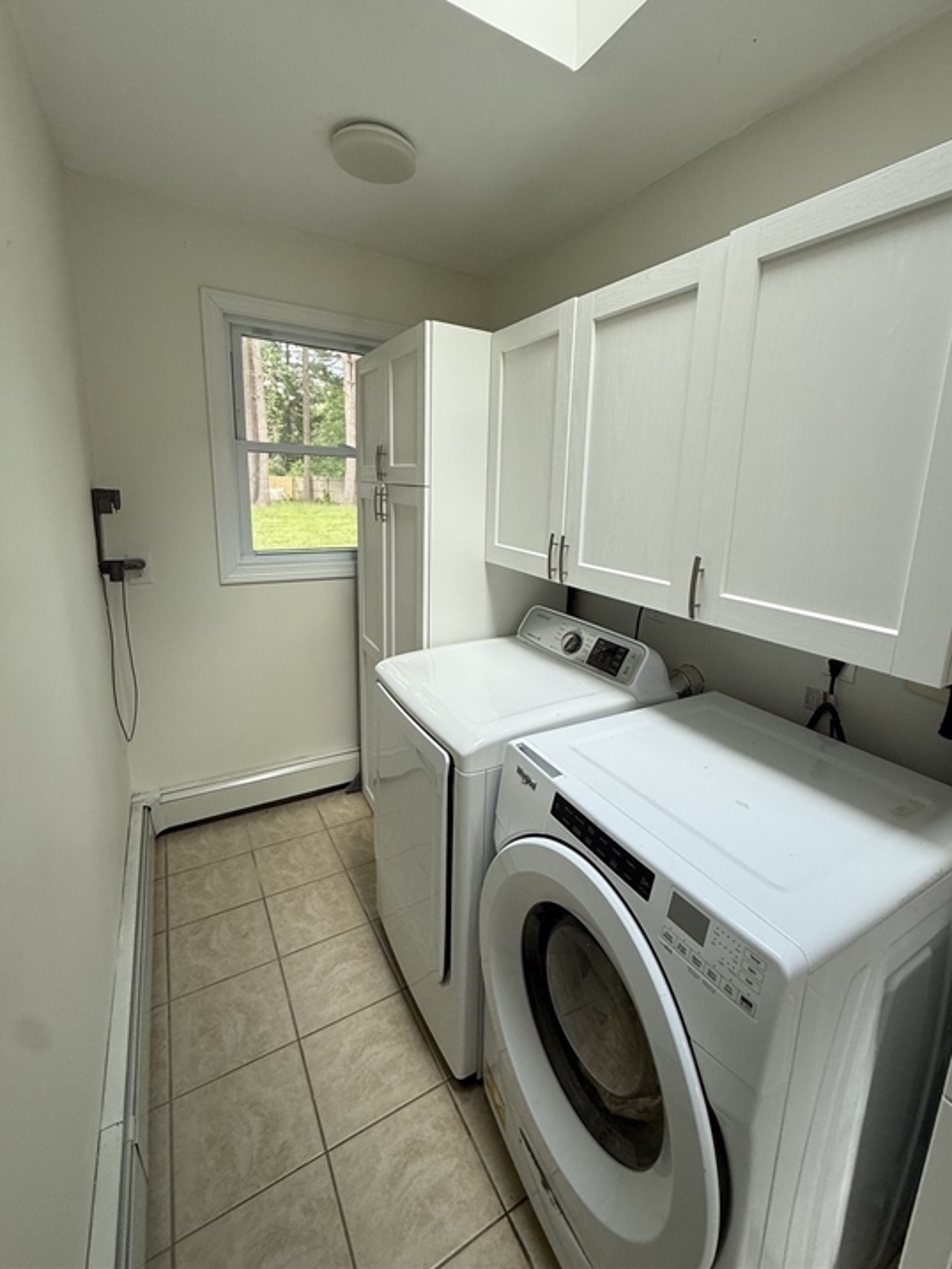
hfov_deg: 81.7
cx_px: 506
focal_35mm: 15
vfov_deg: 98.0
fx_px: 550
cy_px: 591
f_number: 2.2
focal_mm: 2.22
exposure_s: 1/99
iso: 100
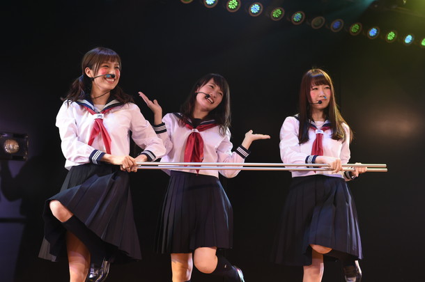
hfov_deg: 30.5
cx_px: 212
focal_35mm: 66
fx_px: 778
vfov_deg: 20.6
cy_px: 141
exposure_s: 1/640
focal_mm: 66
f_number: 5
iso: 2500
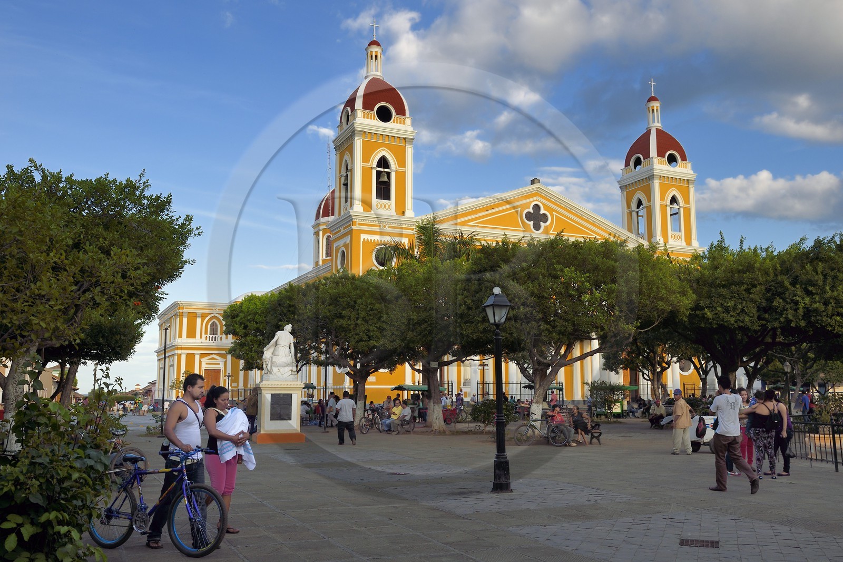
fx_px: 749
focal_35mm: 32
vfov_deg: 41.1
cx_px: 422
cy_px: 281
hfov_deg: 58.7
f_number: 10
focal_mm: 32
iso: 200
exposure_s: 1/250
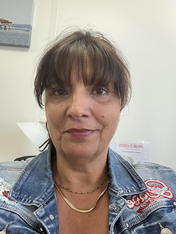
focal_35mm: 31
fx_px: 210
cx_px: 87
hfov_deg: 45.4
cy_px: 118
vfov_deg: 58.3
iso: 160
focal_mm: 2.71
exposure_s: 1/50
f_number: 2.2
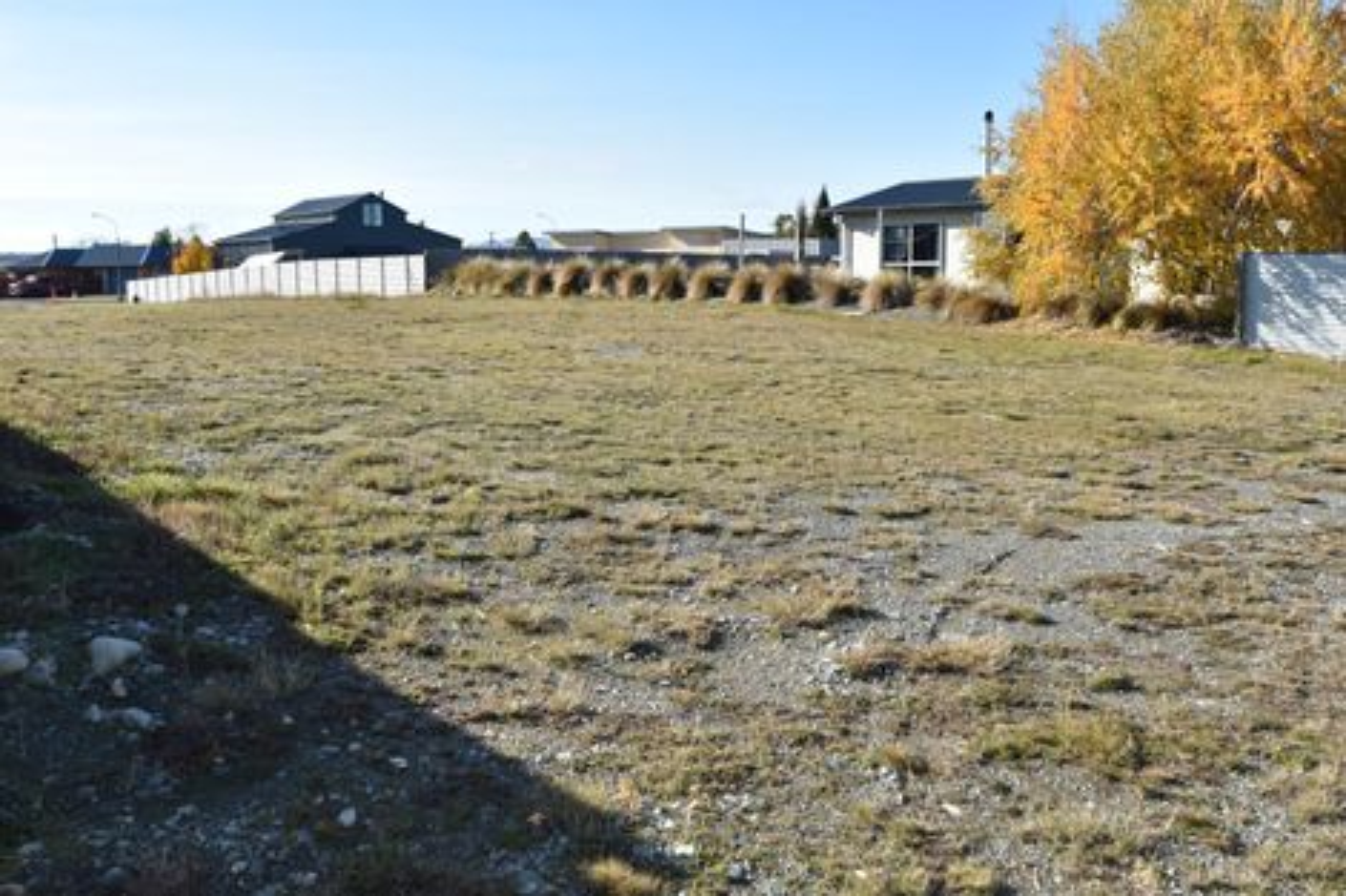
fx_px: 1177
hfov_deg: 59.5
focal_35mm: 32
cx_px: 673
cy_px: 448
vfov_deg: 41.7
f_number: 9
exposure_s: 1/200
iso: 100
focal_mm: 21
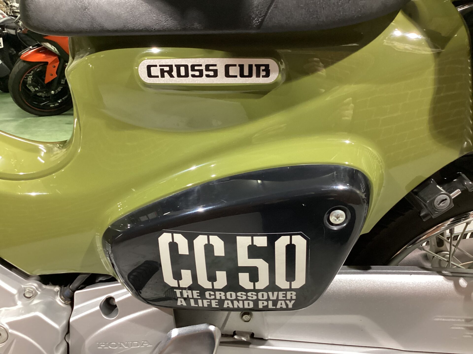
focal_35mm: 31
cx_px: 236
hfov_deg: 58.4
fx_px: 424
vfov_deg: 45.4
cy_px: 177
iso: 400
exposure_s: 1/40
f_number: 2.4
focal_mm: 3.3
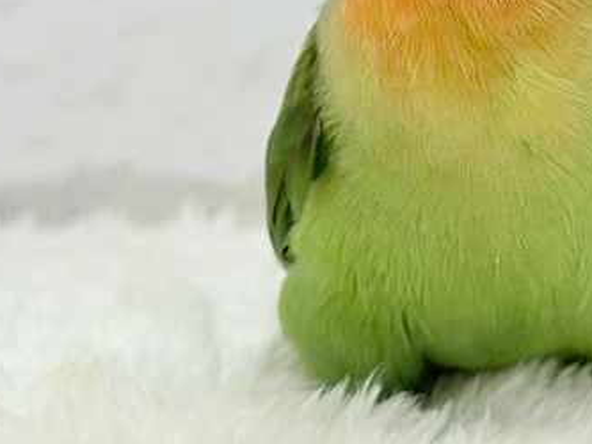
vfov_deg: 14.6
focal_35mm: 100
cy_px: 21
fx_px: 1711
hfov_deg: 19.4
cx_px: 487
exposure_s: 1/100
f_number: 1.6
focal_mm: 5.96
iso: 80
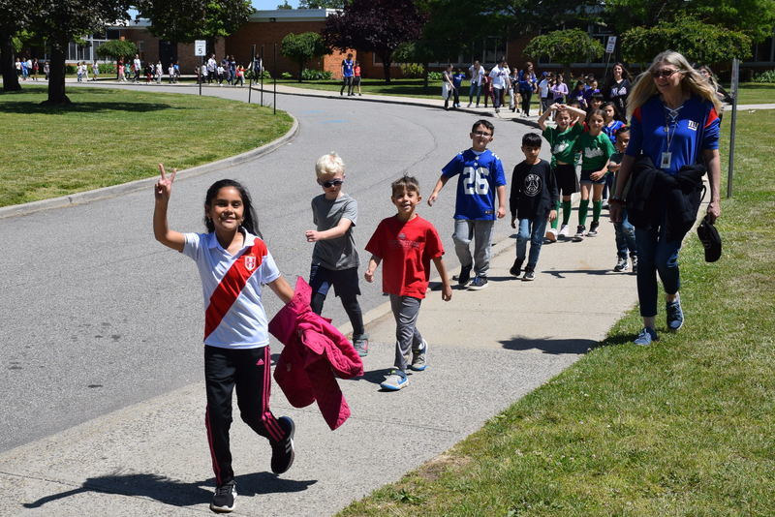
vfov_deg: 26.5
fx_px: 1098
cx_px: 388
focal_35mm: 51
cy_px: 258
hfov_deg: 38.9
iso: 200
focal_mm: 34
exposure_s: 1/400
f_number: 10
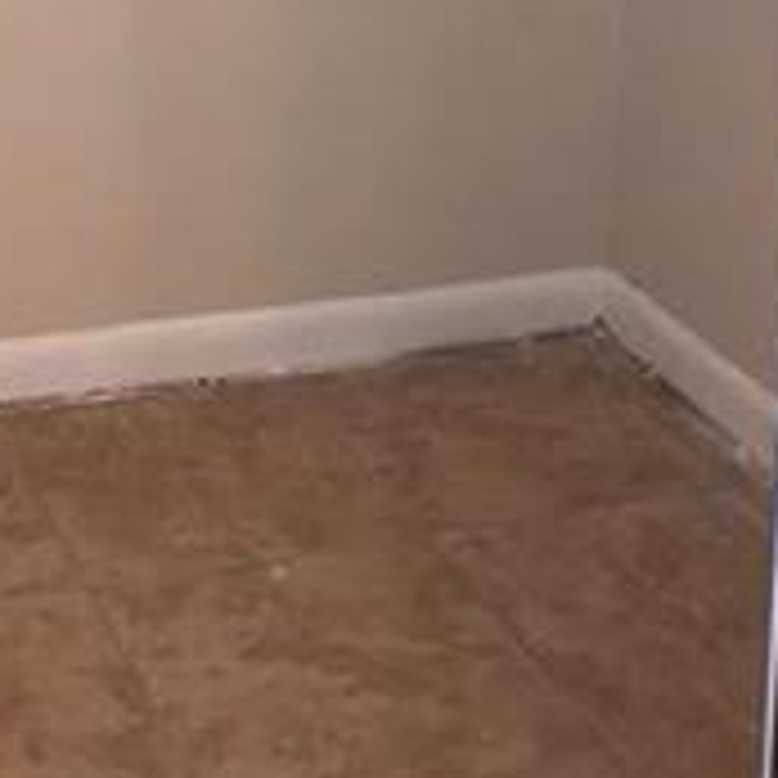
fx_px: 2187
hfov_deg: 19.8
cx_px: 90
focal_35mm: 86
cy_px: -328
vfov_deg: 18.3
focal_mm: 3.99
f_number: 1.8
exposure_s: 1/60
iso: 64
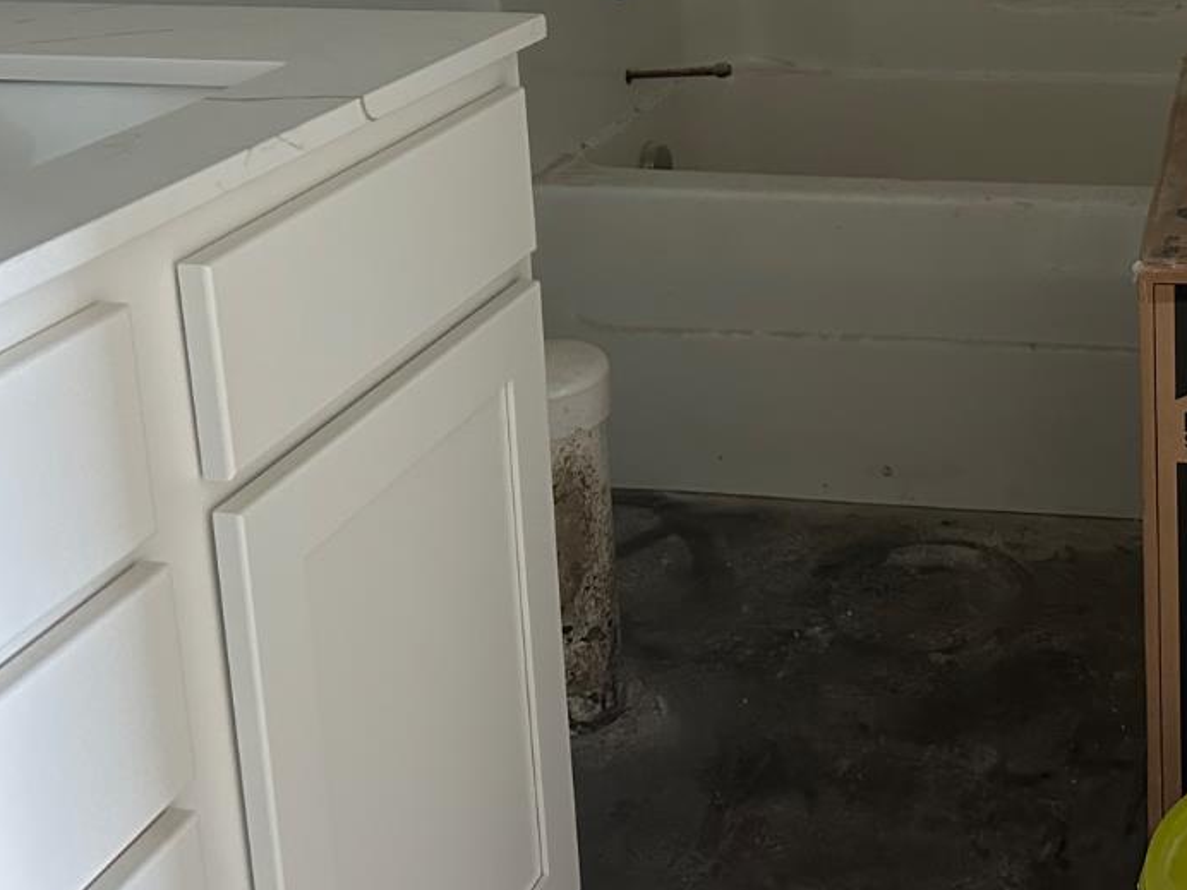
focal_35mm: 52
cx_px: 1062
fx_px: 1783
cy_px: 16
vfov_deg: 26.6
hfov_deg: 34.8
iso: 640
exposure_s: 1/60
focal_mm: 6.86
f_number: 1.78
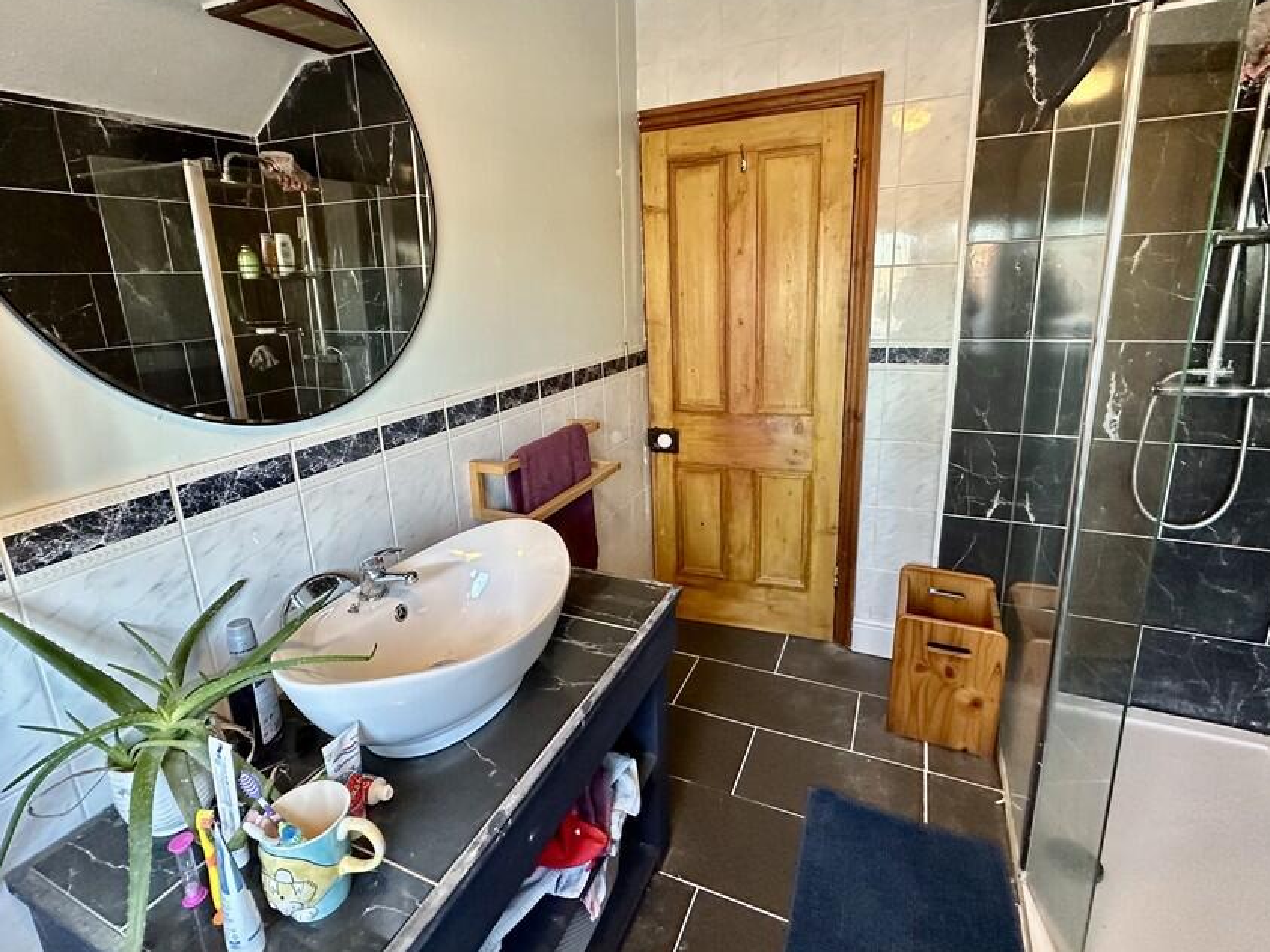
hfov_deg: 91.0
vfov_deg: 74.6
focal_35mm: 17
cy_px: 437
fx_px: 624
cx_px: 639
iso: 400
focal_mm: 2.22
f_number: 2.2
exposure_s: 1/60
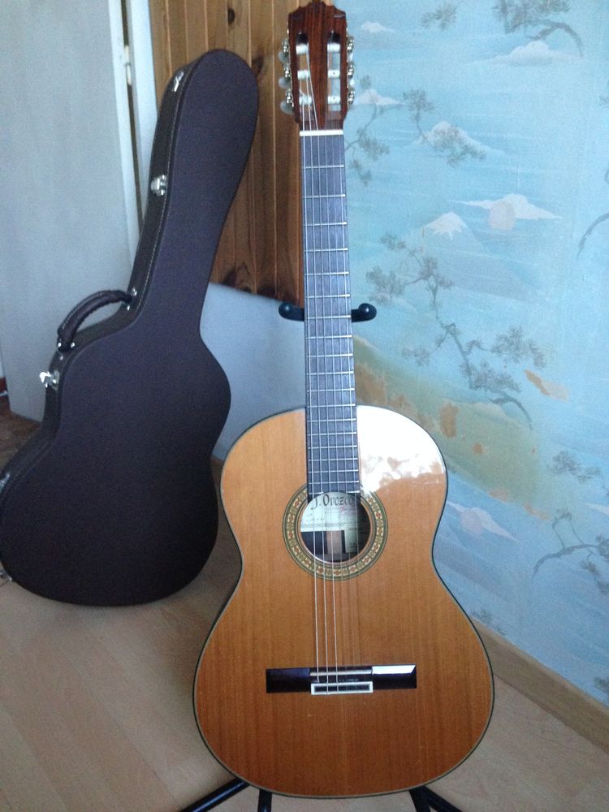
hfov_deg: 42.9
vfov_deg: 55.4
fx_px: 774
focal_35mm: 33
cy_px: 406
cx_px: 304
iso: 320
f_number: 2.4
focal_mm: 4.12
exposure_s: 1/20
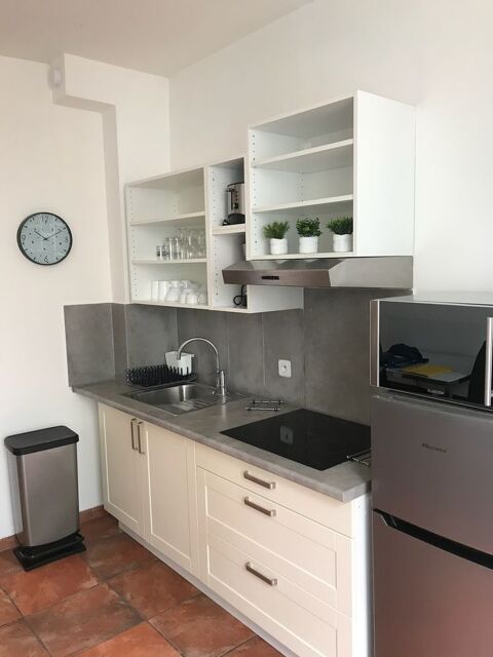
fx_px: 532
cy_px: 328
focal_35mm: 28
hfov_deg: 49.7
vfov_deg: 63.4
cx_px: 246
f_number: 1.8
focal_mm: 3.99
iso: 32
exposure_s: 1/33
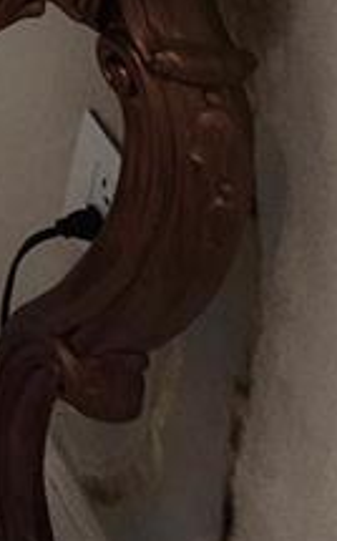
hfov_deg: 10.1
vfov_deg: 14.4
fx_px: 1134
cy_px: -813
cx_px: -775
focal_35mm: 77
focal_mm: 1.74
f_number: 2.2
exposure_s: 1/141
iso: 40
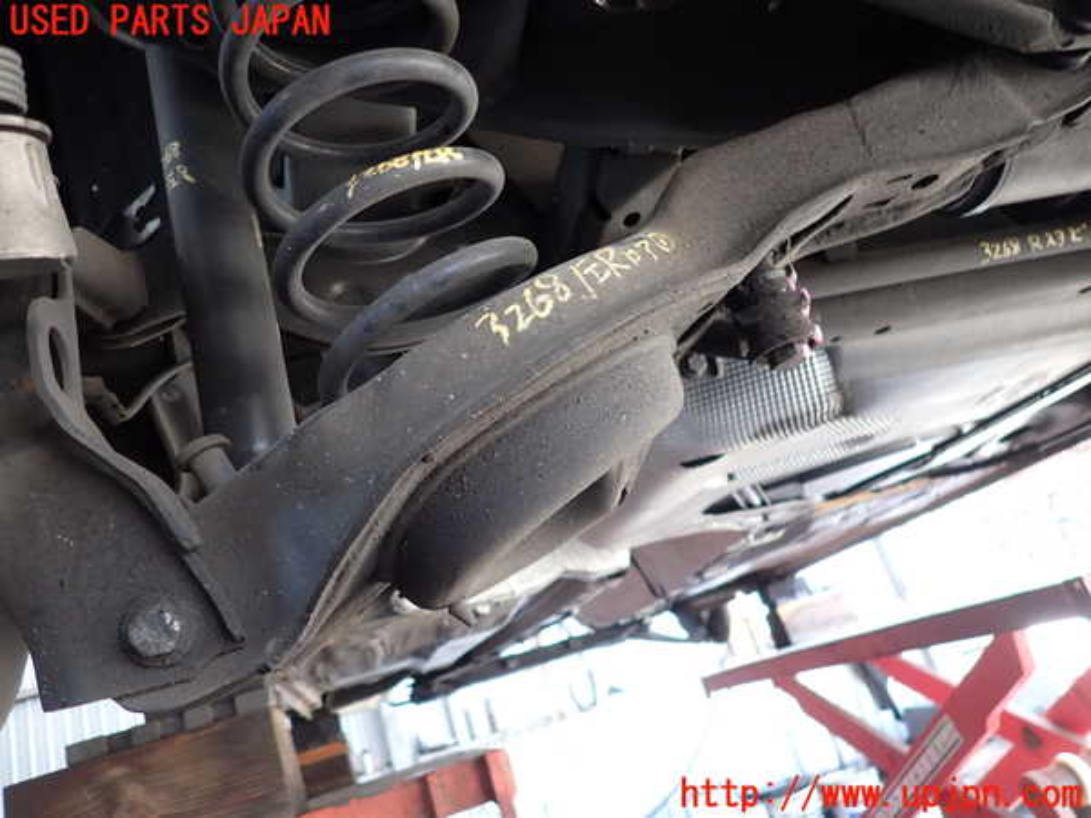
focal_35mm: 25
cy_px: 409
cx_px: 546
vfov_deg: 54.9
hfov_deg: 69.4
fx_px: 788
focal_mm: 4.5
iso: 200
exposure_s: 1/50
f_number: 2
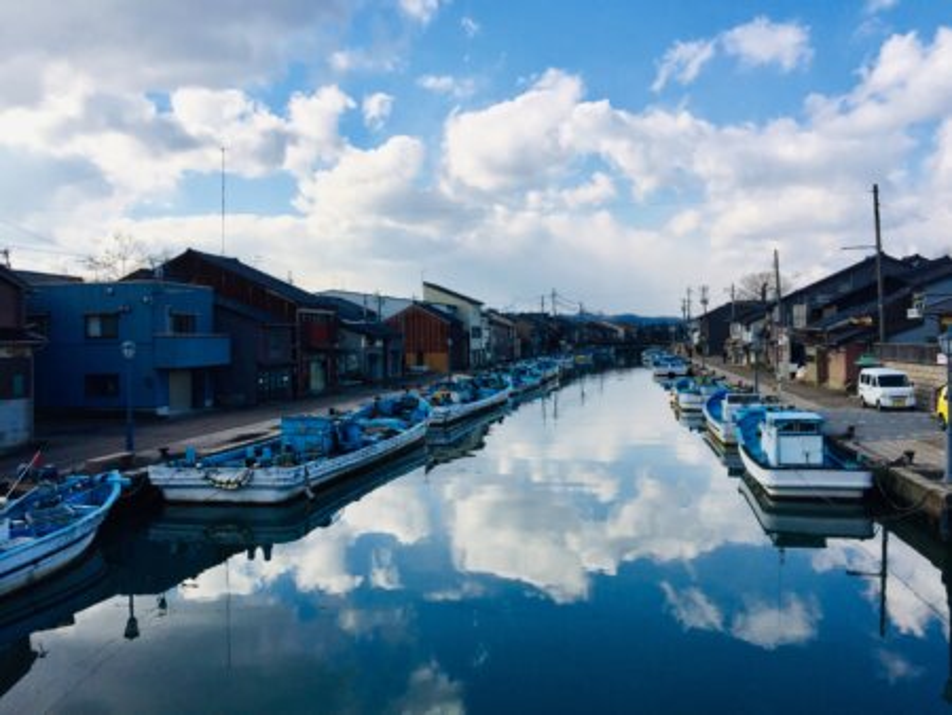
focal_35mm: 29
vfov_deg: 48.3
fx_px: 798
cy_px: 358
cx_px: 476
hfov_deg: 61.6
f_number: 2.2
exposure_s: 1/1980
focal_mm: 4.15
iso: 32
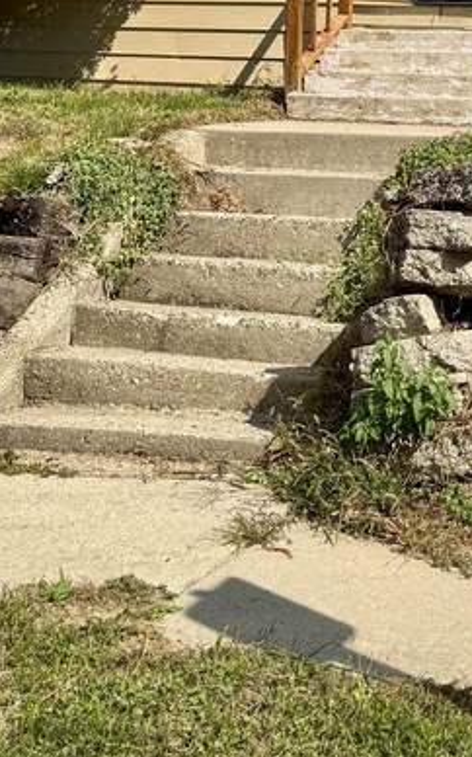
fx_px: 1299
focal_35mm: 63
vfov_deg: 28.9
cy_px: -109
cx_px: 168
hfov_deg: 20.5
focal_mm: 6.76
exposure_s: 1/3802
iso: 80
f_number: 1.78
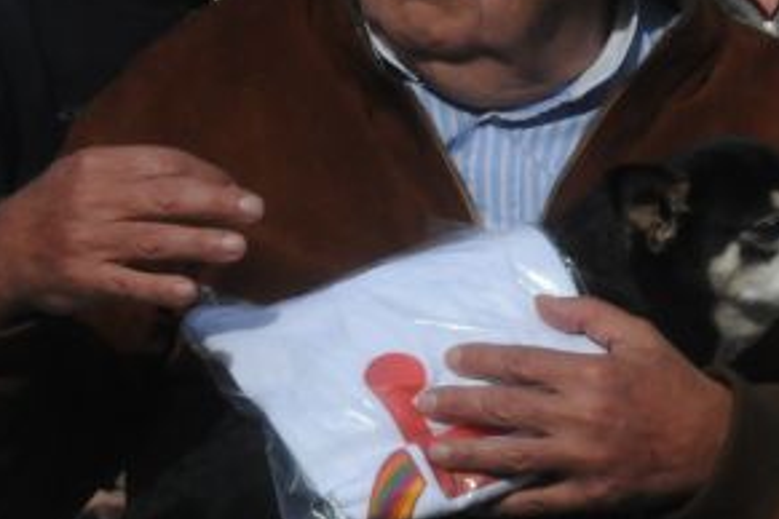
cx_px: 758
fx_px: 4327
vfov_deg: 6.9
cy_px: 337
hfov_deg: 10.2
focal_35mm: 200
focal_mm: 38
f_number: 18
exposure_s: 1/400
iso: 800
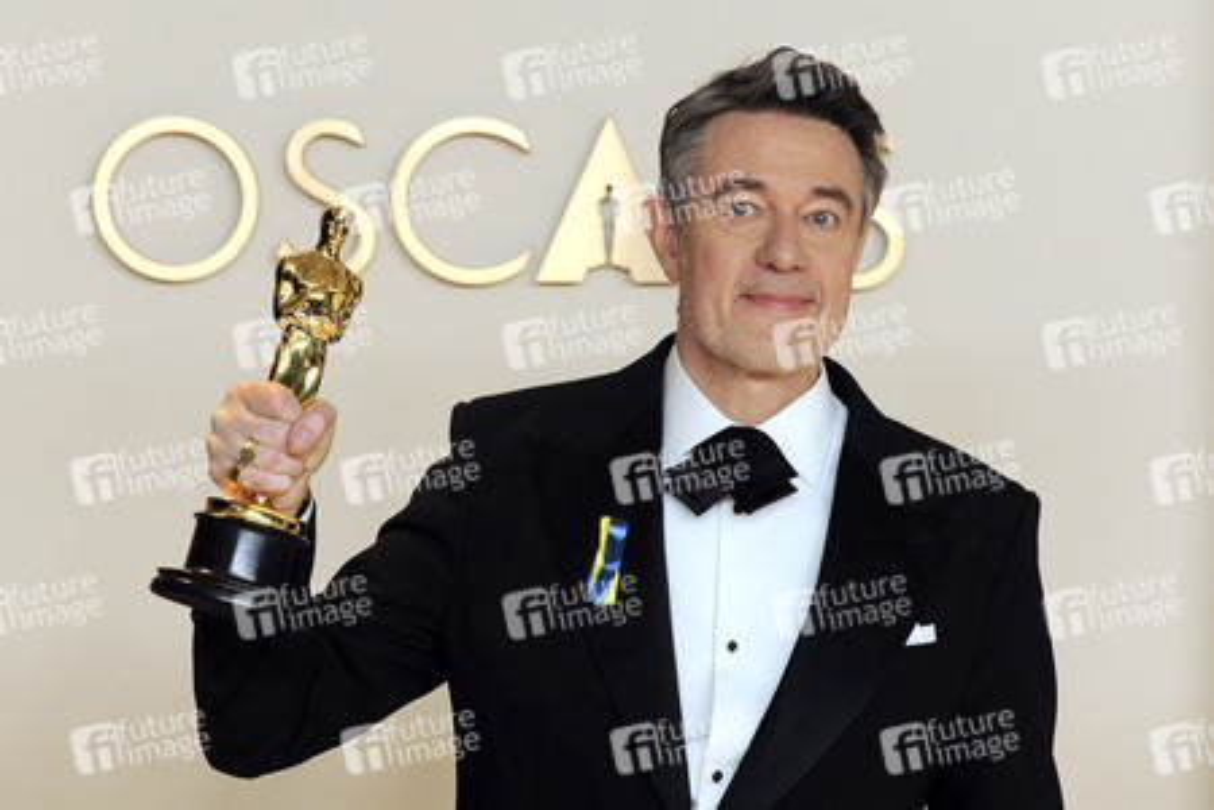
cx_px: 607
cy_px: 405
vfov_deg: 7.4
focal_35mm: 185
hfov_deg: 11.1
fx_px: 6238
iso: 2000
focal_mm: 185
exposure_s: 1/160
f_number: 5.6
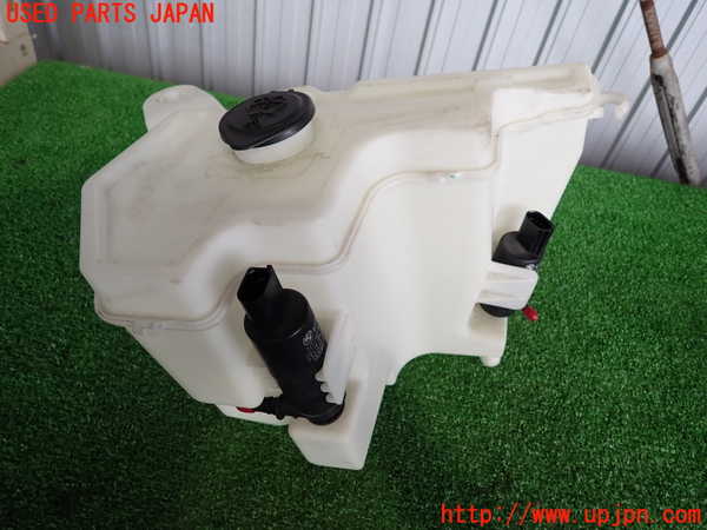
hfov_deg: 69.4
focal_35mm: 25
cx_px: 354
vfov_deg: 54.9
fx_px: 511
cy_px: 265
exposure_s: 1/60
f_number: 2
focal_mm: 4.5
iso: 125
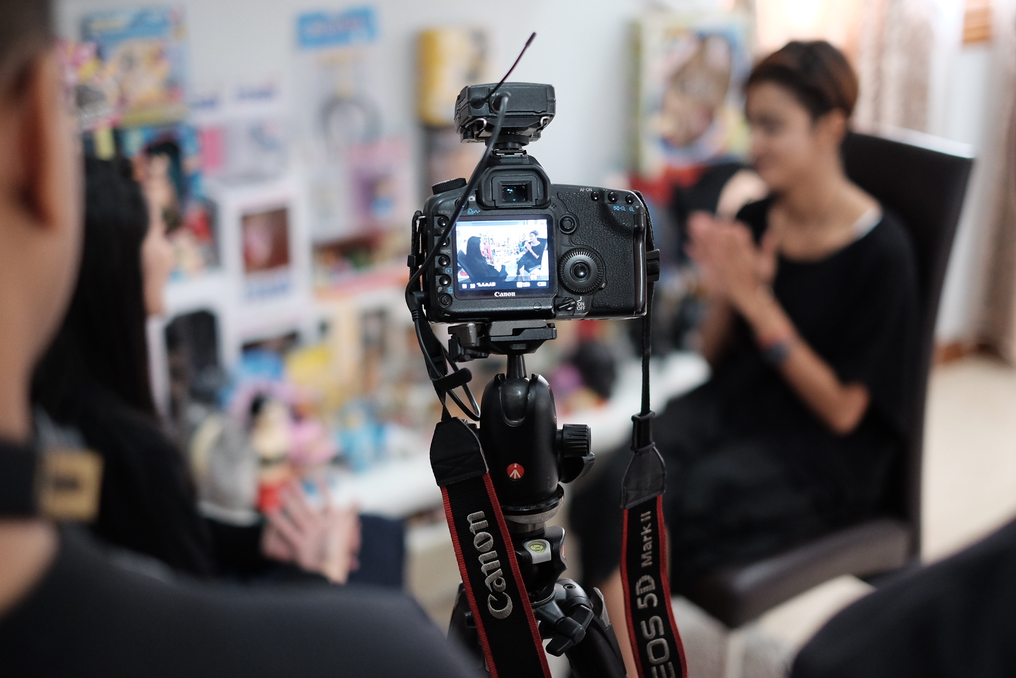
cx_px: 508
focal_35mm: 53
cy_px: 339
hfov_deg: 37.5
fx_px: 1496
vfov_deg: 25.5
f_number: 1.4
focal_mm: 35
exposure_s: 1/60
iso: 1250
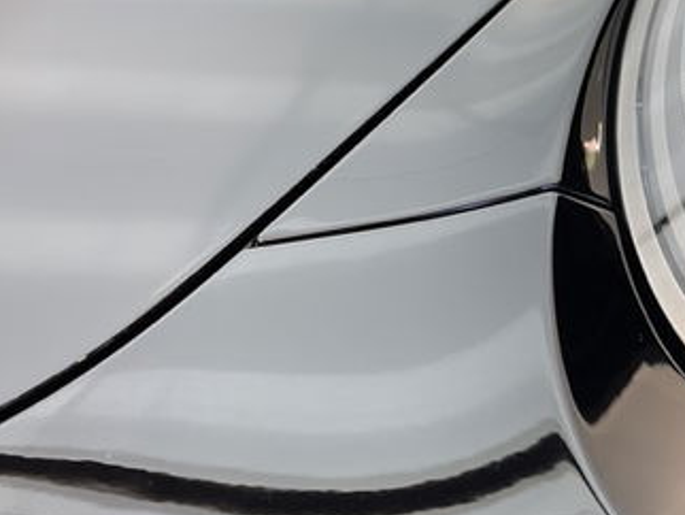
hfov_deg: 28.9
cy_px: 132
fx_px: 1228
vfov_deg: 23.5
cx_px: 711
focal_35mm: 62
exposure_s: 1/100
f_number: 1.6
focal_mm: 4.2
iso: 64
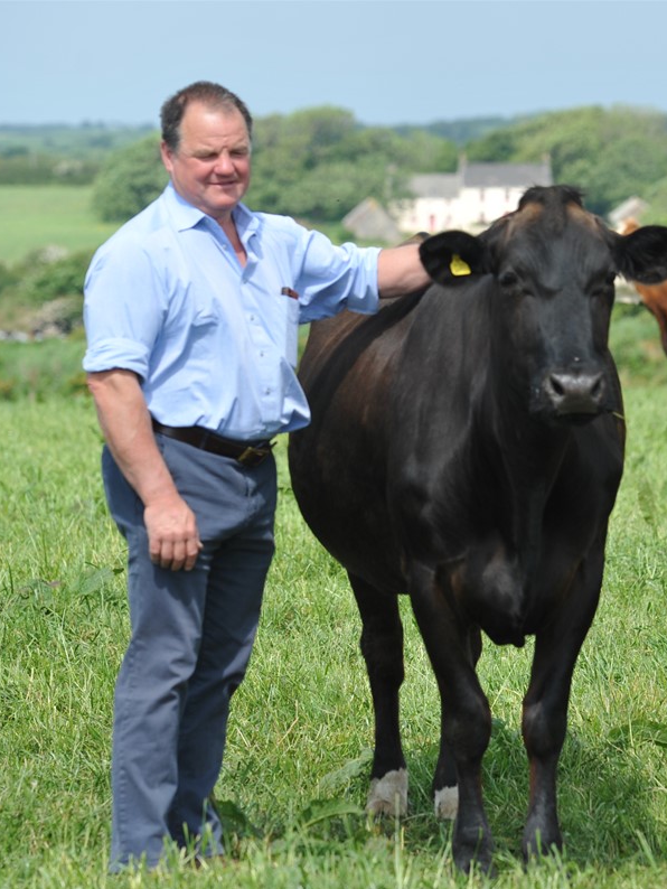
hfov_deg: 6.6
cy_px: 446
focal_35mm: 225
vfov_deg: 8.8
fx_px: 5777
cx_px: 464
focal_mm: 155
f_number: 5.6
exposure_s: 1/1250
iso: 400
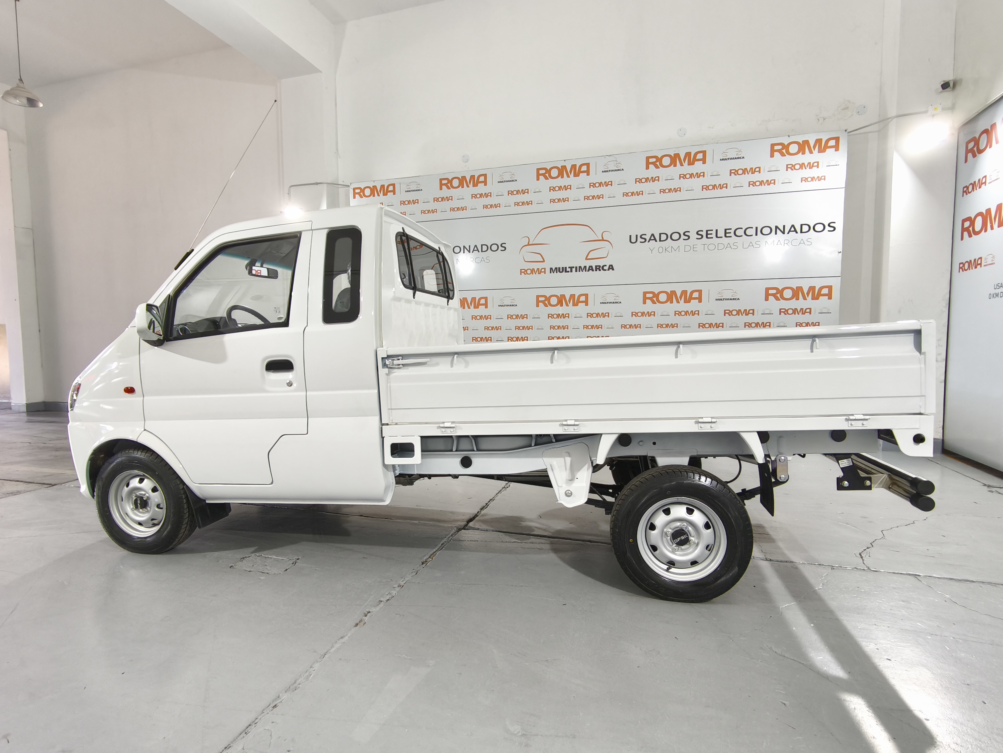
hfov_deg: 84.7
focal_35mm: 19
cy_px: 376
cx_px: 502
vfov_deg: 68.7
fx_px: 551
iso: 160
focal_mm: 1.91
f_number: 2.2
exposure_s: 1/33.3
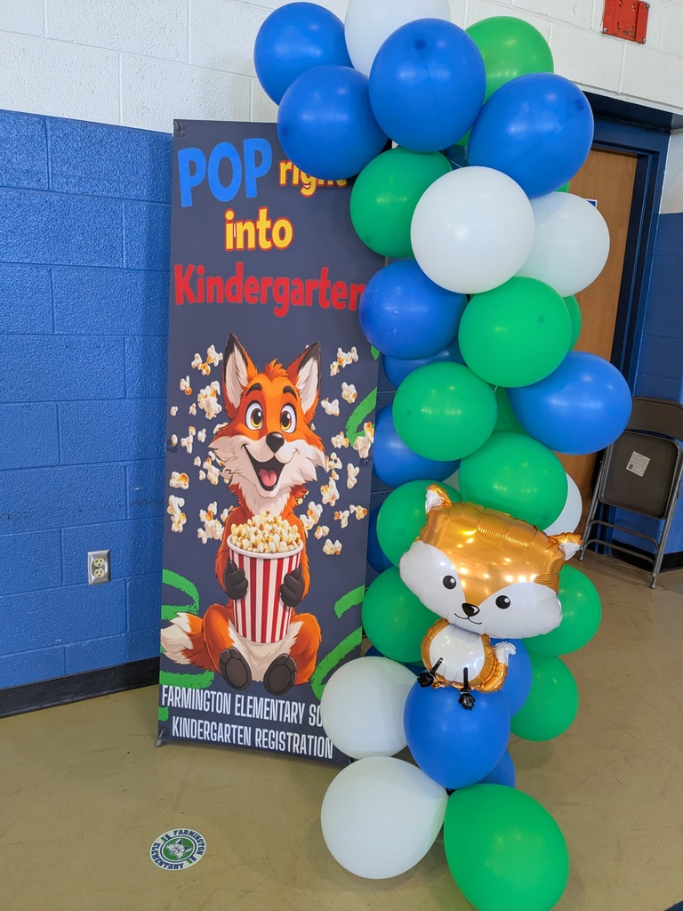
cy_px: 456
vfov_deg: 65.3
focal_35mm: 27
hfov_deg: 51.4
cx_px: 342
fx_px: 710
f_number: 1.73
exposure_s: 1/40
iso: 141
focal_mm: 4.38
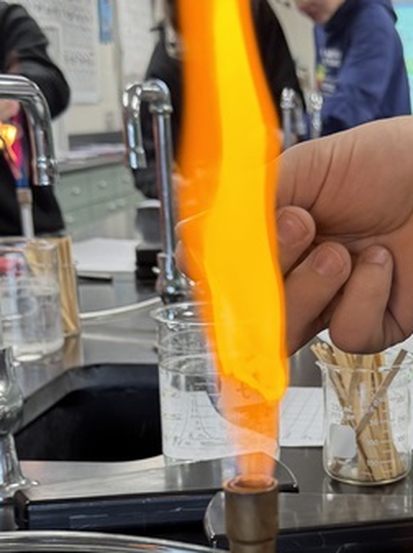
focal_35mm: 73
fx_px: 1163
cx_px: 339
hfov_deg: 19.9
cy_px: 430
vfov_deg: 26.3
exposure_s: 1/60
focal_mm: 6.76
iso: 125
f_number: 1.78
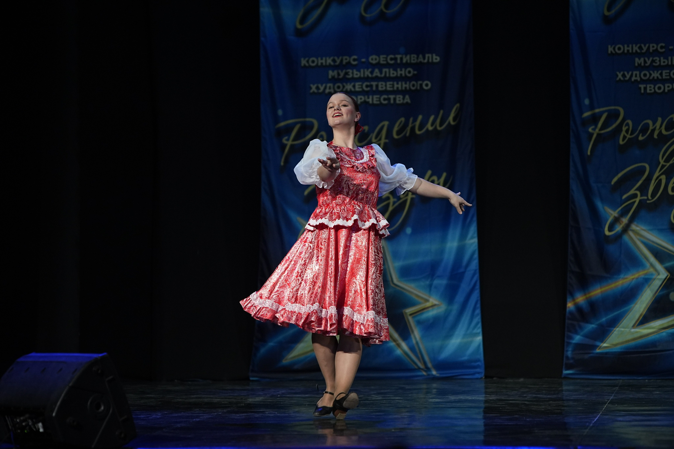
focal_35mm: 200
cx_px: 337
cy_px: 224
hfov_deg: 10.3
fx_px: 3744
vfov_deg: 6.9
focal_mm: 200
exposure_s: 1/400
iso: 2000
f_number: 2.8
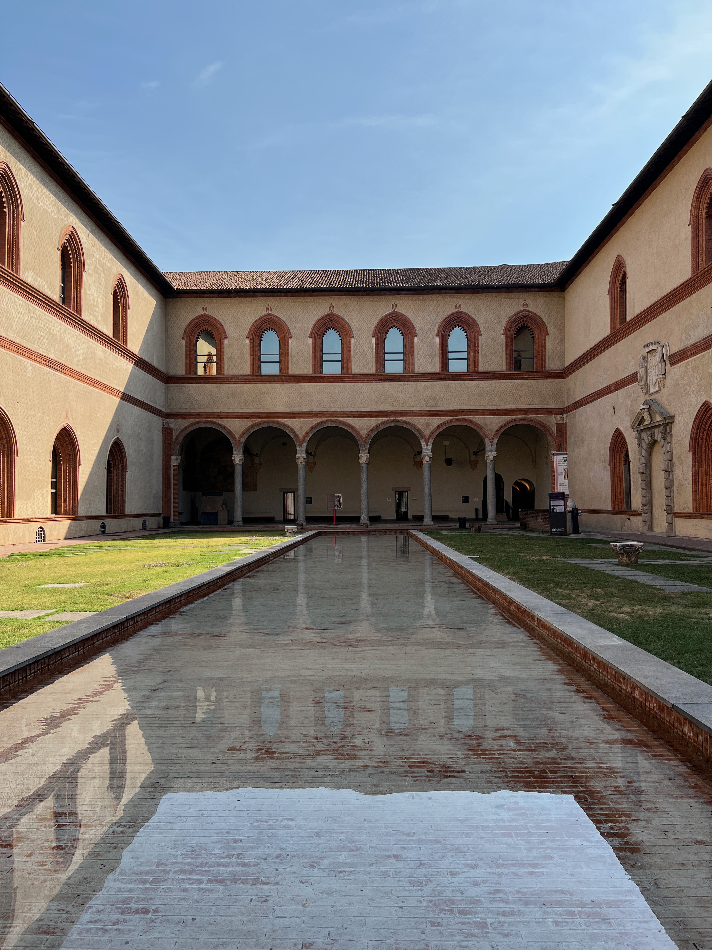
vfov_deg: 67.3
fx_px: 713
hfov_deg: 53.1
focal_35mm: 26
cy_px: 475
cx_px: 356
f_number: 1.5
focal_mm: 5.7
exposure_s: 1/3831
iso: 50
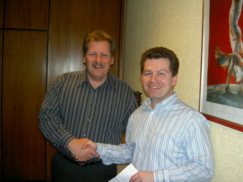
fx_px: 274
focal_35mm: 39
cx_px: 122
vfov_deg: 36.8
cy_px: 91
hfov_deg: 47.9
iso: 100
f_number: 2.8
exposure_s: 1/59.5
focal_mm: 8
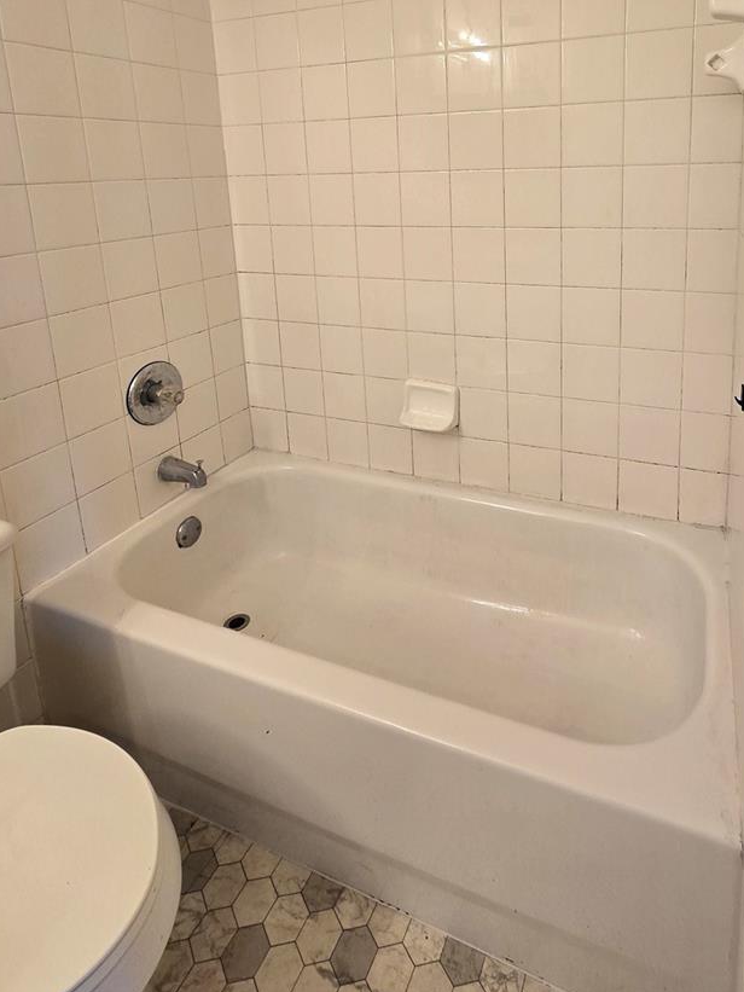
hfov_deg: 67.4
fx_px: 544
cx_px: 473
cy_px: 271
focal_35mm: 19
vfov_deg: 79.4
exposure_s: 1/60
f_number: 2.2
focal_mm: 2.2
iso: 64
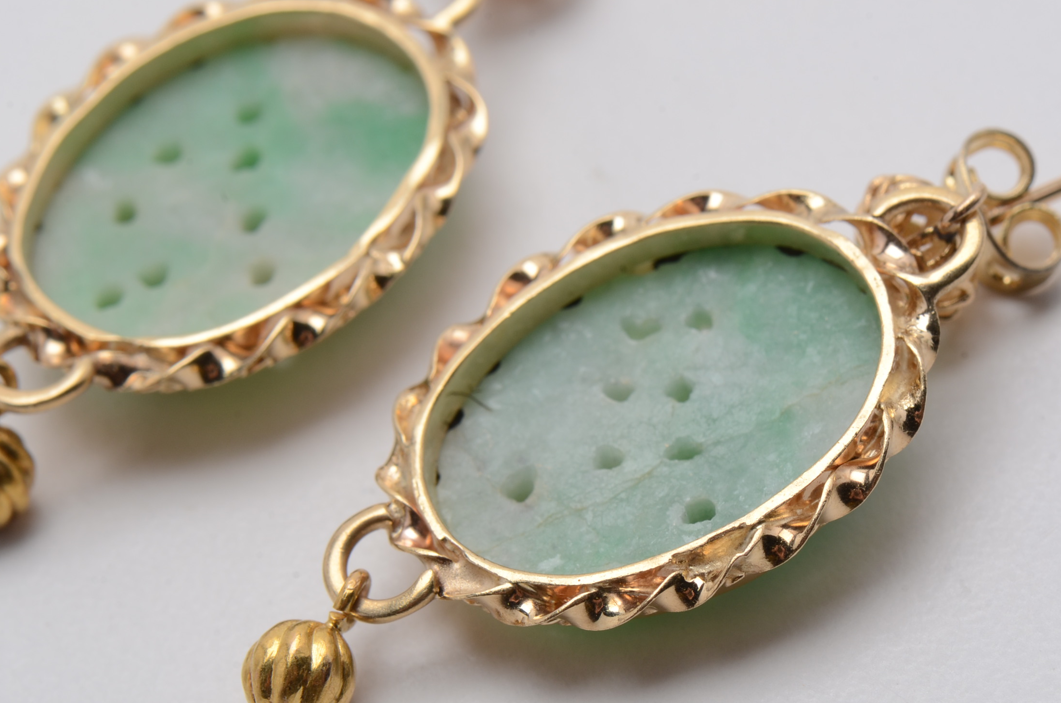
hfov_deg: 14.4
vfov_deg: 9.6
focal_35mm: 143
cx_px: 518
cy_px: 391
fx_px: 4193
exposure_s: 1/125
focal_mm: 85
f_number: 18
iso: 200
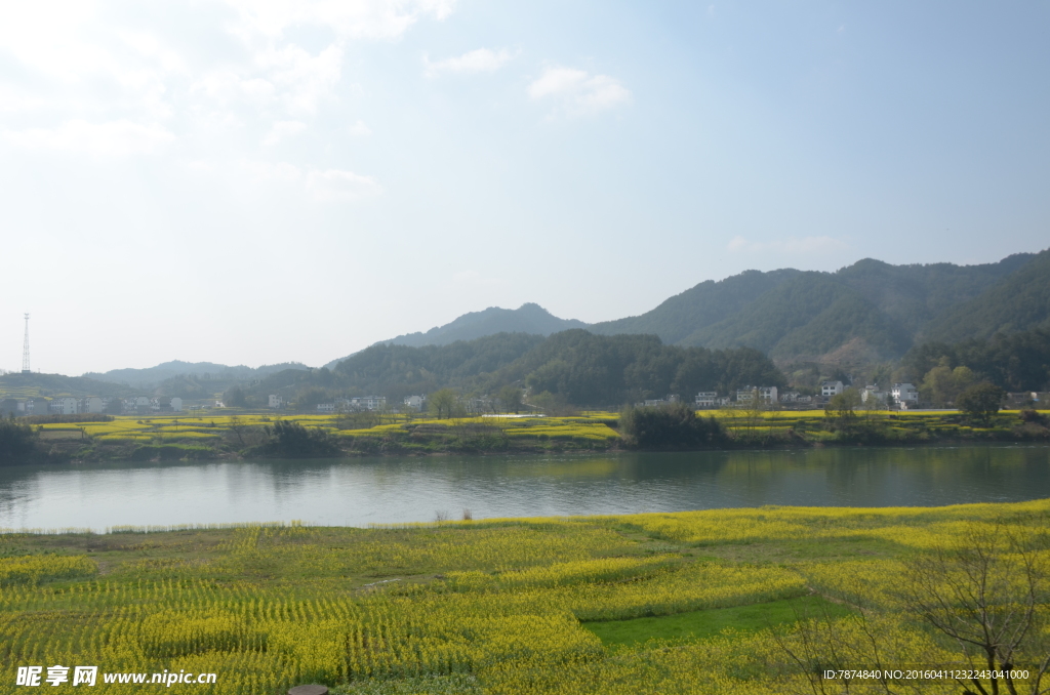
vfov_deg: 43.4
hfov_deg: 62.0
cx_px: 525
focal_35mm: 30
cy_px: 348
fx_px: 873
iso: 160
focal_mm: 20
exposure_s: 1/350
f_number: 9.5
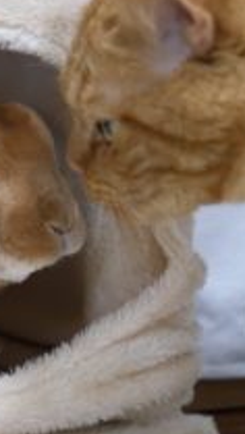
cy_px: 150
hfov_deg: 7.2
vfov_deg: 12.7
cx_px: 39
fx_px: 1946
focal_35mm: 169
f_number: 2.8
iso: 3200
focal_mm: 50
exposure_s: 1/250
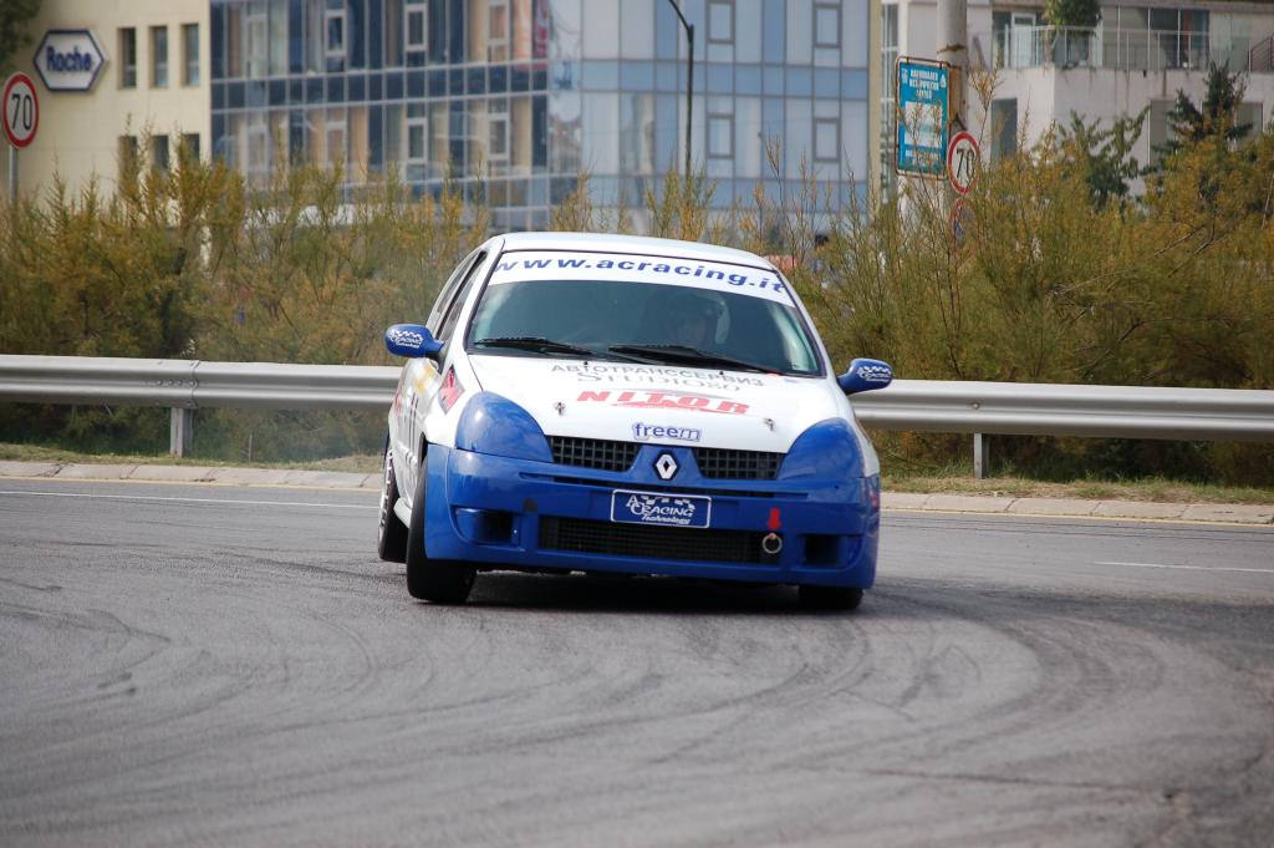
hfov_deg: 10.2
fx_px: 7160
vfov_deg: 6.8
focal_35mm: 202
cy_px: 424
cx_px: 637
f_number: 5
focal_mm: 135
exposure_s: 1/1000
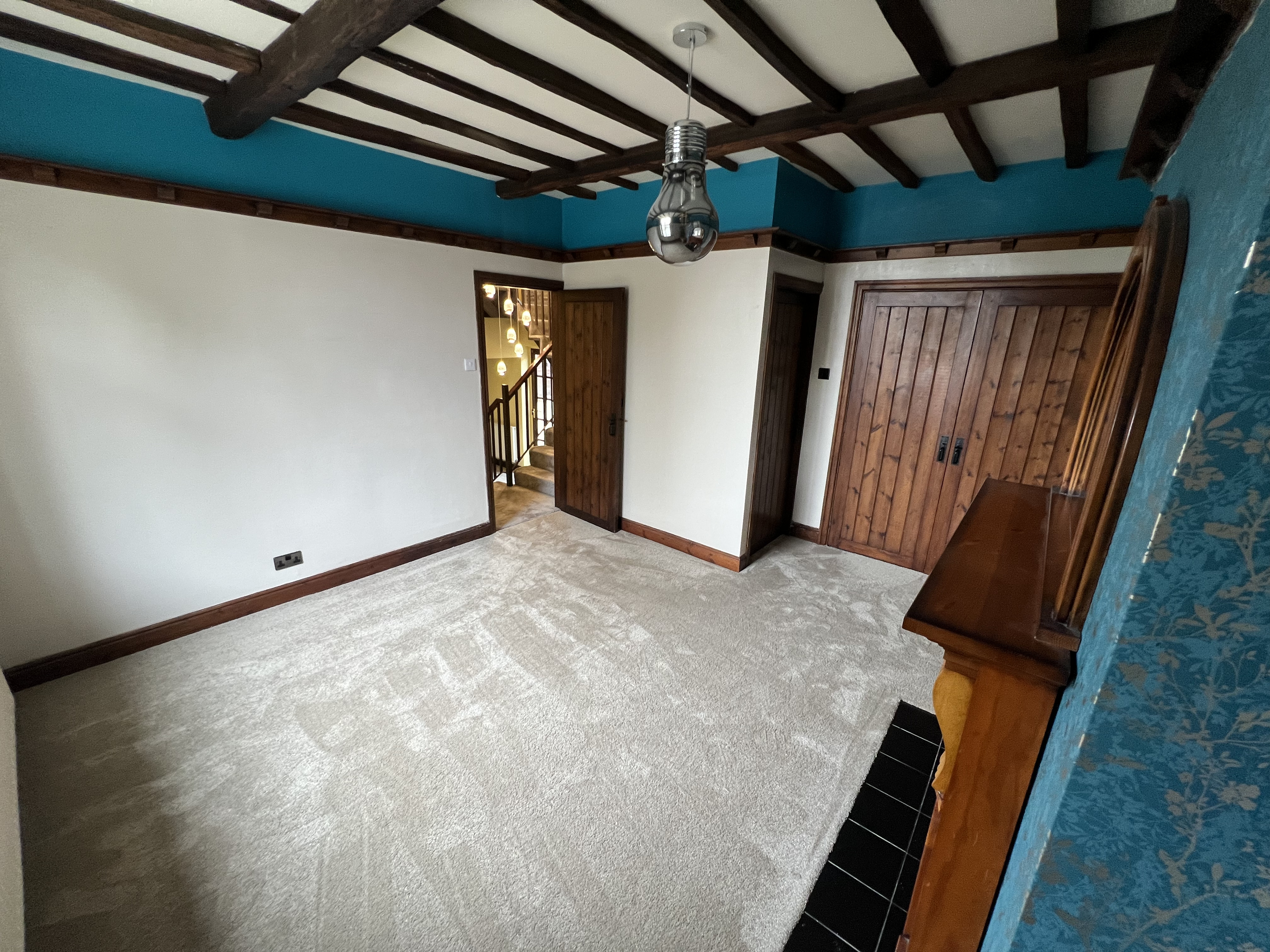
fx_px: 477
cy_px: 476
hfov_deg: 106.2
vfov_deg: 89.9
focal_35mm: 13
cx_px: 635
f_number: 1.8
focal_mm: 1.57
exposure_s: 1/50
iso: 160
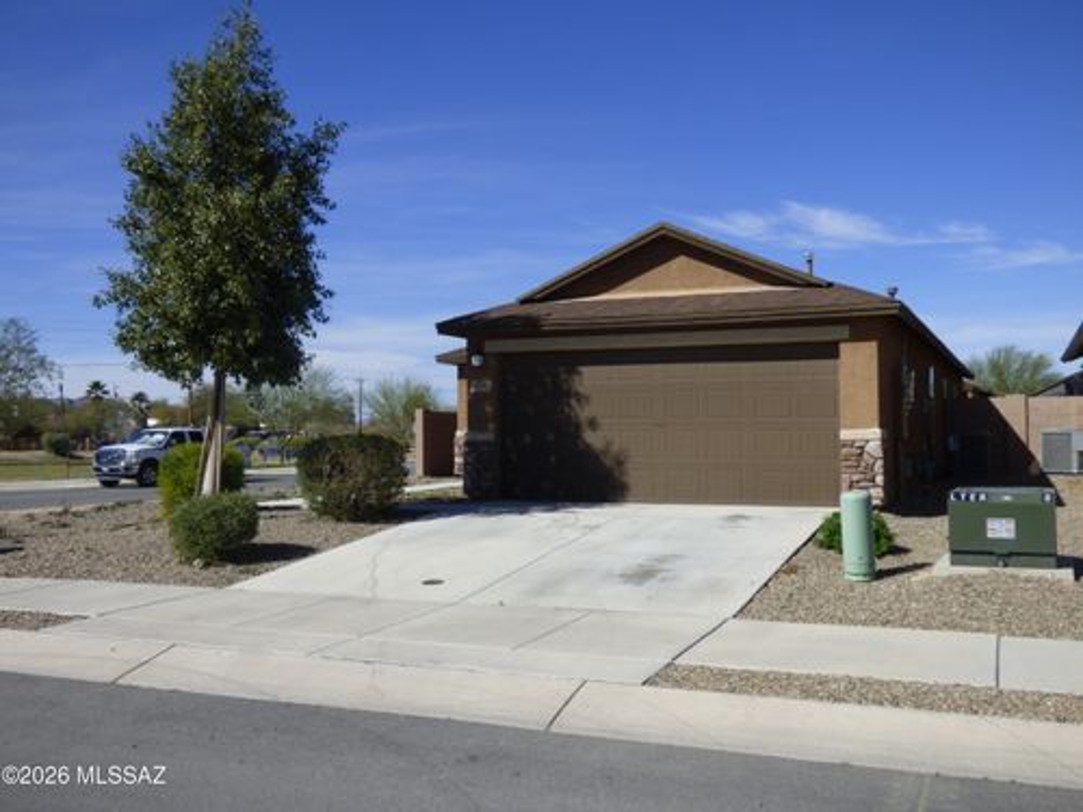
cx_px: 542
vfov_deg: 41.8
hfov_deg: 54.0
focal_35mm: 34
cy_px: 406
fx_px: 1064
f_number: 3.4
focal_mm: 5.97
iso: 100
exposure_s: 1/1600
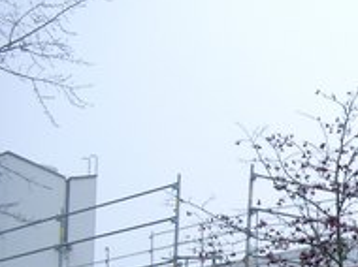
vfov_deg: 12.1
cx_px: 563
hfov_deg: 15.3
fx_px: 1208
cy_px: 380
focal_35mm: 117
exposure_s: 1/250
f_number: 2.6
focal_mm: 7.6
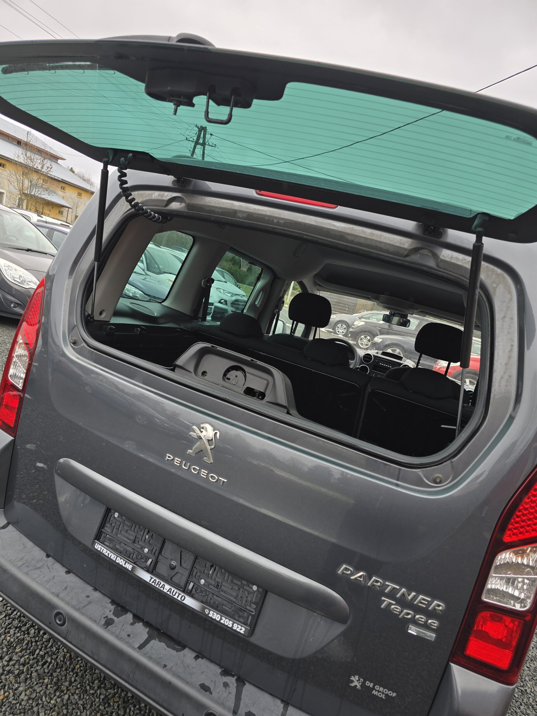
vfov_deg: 73.9
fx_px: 476
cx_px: 268
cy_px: 358
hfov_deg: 58.9
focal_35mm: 23
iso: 32
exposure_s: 1/180
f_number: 1.7
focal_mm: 6.3
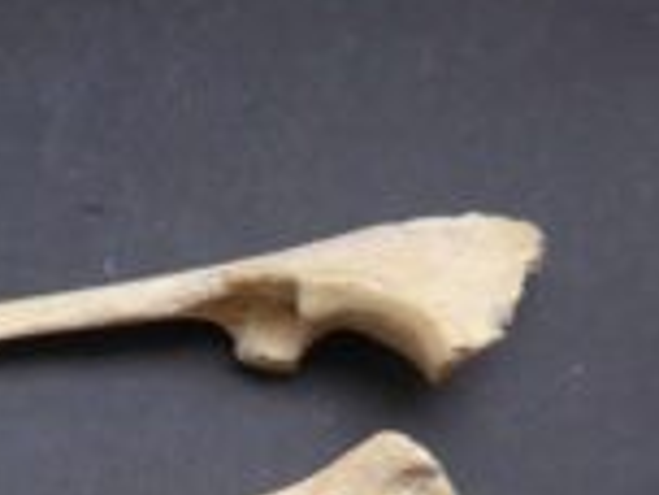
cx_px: -234
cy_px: 558
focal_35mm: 83
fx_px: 1580
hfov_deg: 21.0
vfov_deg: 17.1
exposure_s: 1/60
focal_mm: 6.5
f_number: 2.1
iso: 160
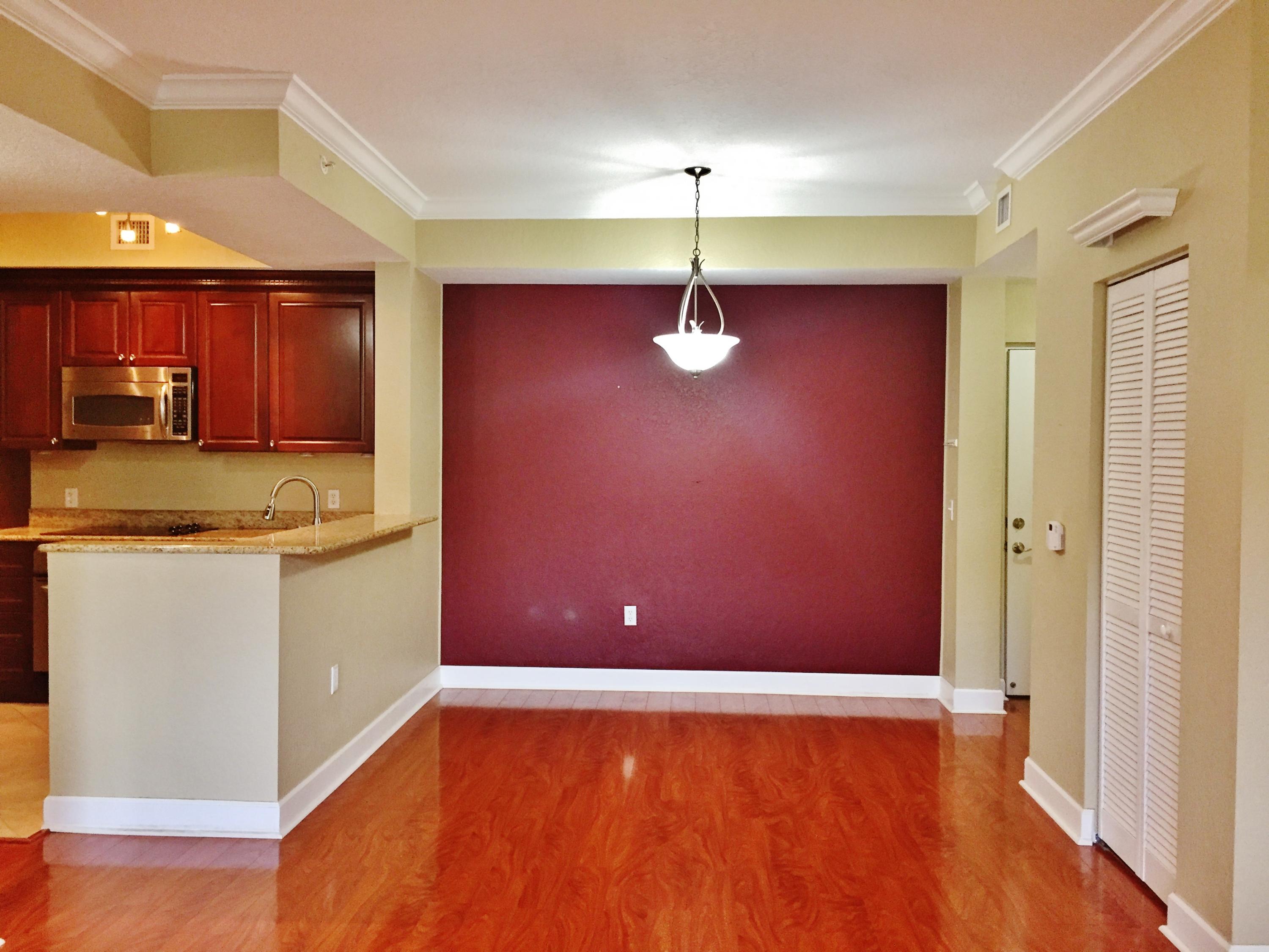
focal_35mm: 29
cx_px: 634
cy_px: 476
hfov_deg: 61.7
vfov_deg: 48.2
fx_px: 1063
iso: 160
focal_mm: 4.15
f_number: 2.2
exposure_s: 1/30
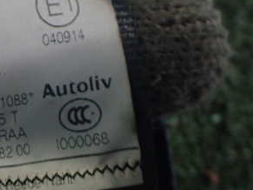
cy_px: 81
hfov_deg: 29.2
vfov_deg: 23.7
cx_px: 3
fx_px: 454
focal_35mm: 62
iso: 640
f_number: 2.3
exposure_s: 1/125
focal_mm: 5.4
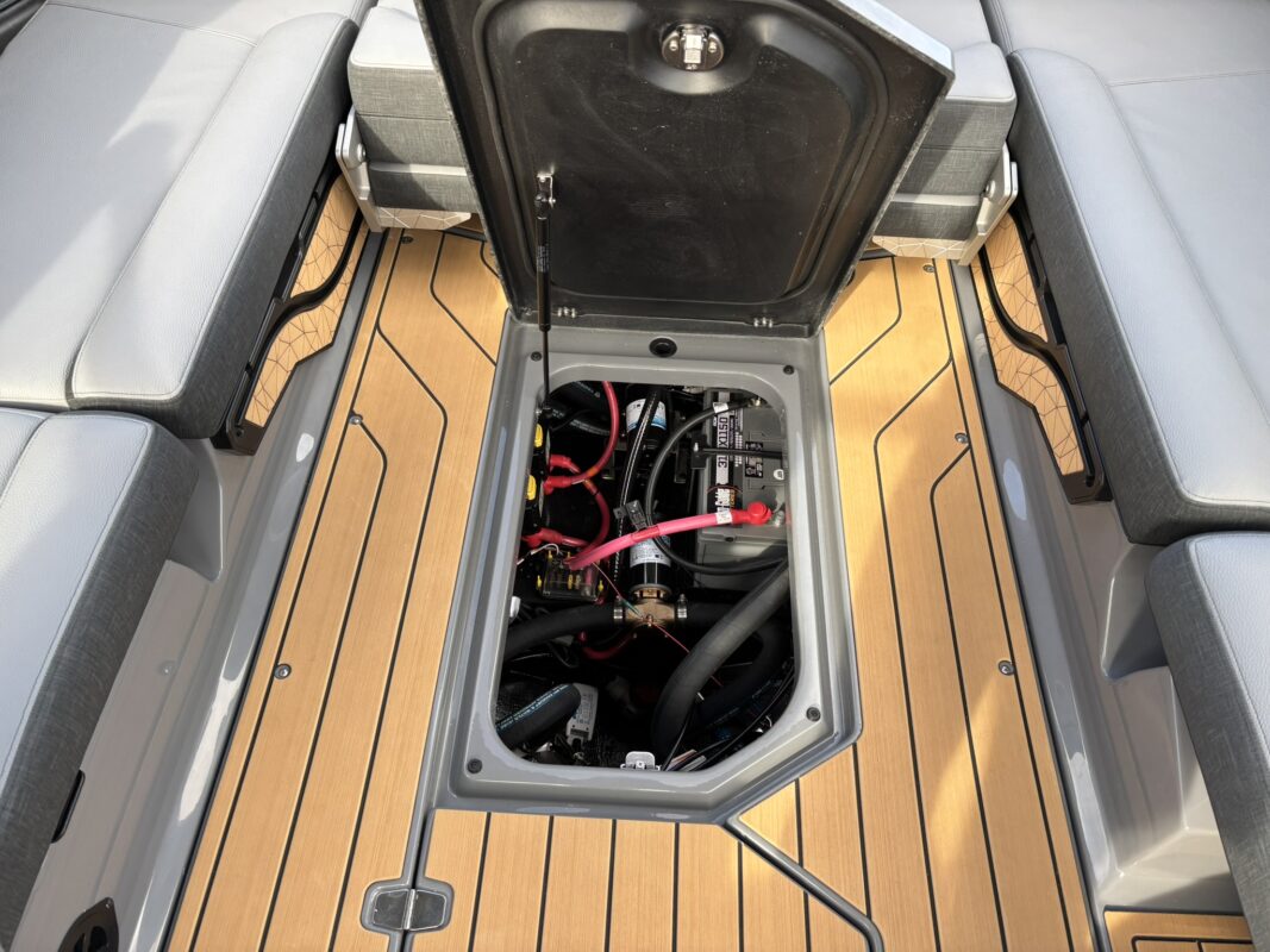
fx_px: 954
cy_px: 476
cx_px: 635
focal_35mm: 26
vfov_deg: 53.1
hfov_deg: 67.3
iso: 40
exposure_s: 1/142
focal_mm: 5.96
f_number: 1.6
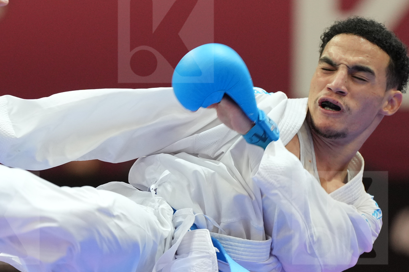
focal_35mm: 515
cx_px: 166
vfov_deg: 2.7
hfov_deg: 4.0
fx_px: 5850
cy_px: 218
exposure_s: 1/1000
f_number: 2.8
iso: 1600
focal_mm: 200
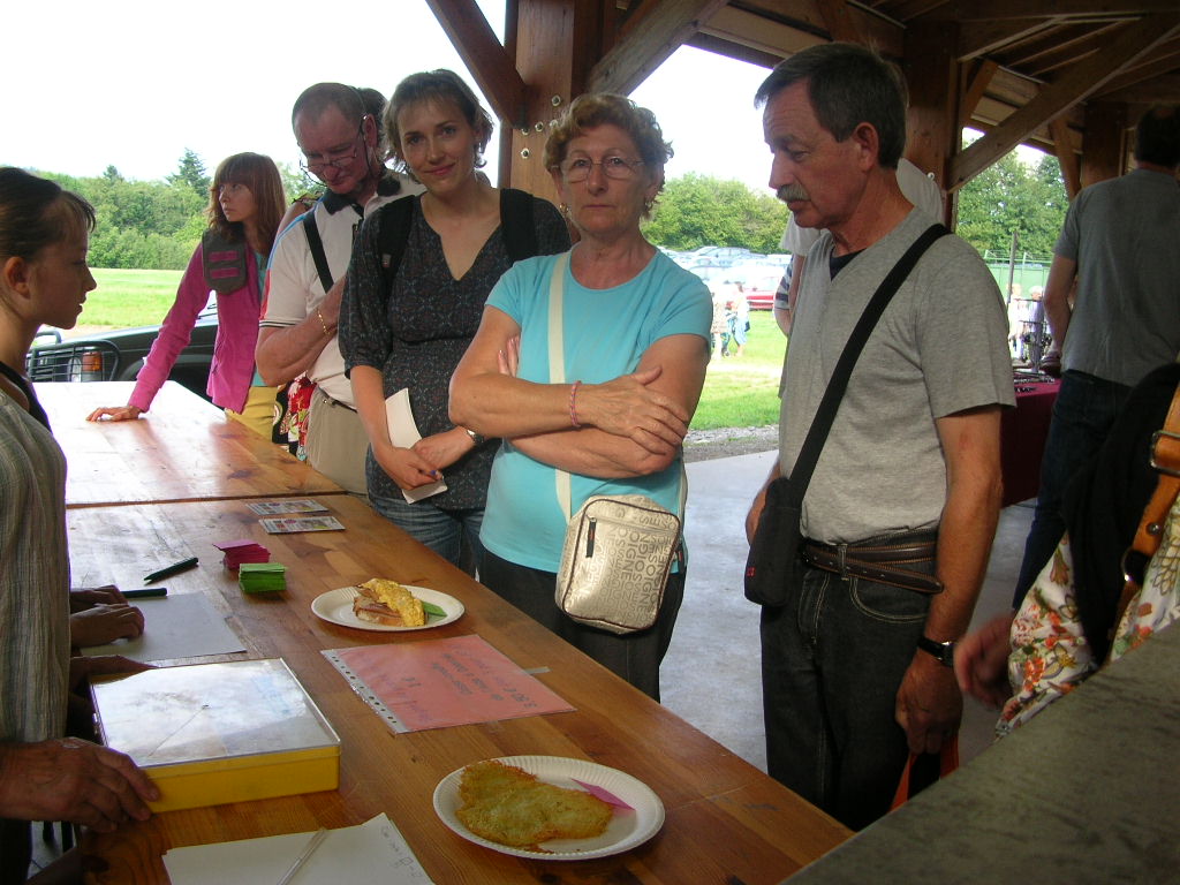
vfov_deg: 40.7
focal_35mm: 35
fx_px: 1193
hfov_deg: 52.6
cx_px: 590
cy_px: 442
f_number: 2.8
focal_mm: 5.8
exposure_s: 1/89.8
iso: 50
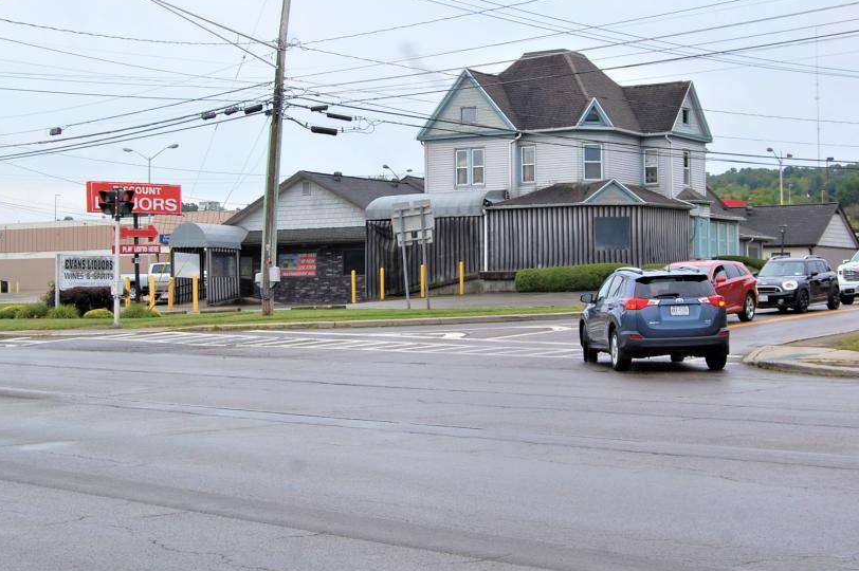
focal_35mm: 68
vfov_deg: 19.9
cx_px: 416
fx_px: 1621
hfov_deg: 29.7
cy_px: 200
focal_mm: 34
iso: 200
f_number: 8
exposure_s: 1/250
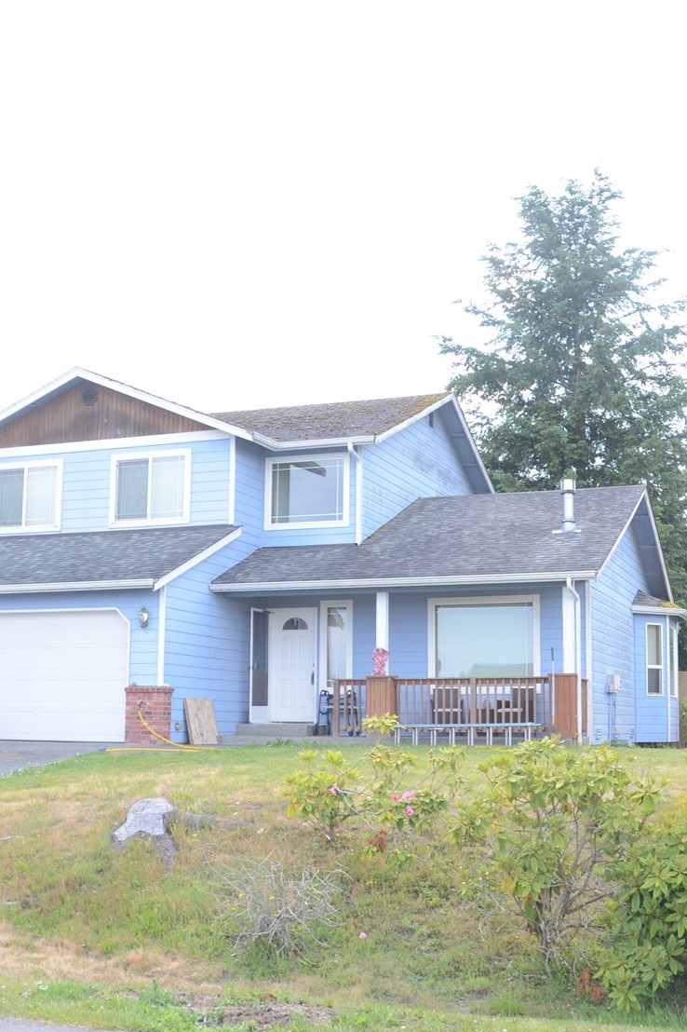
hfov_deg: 29.2
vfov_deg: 42.8
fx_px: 1317
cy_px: 517
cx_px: 330
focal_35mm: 46
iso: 100
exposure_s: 1/160
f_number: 5
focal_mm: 20
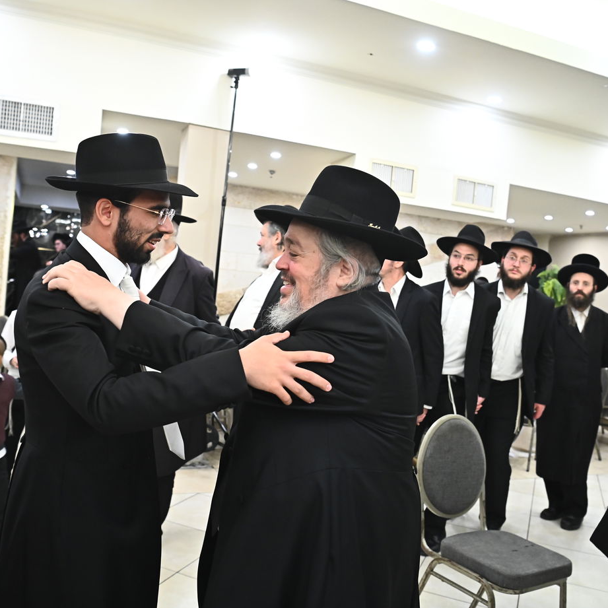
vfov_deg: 52.5
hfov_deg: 52.5
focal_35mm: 31
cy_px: 302
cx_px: 290
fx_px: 616
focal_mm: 24
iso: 3200
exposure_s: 1/200
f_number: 4
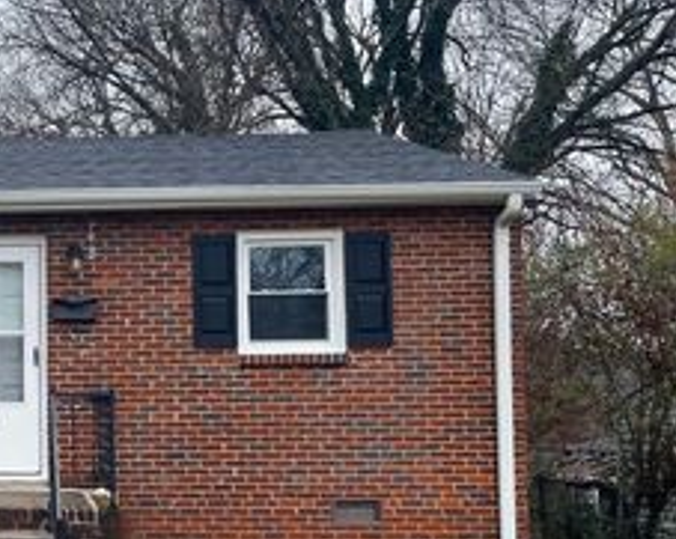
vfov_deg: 26.9
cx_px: -54
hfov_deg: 30.4
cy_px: 353
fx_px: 1119
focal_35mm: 56
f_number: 1.6
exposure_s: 1/427
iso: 32
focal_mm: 4.2
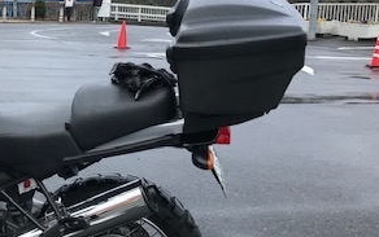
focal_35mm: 65
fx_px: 672
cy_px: 95
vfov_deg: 20.0
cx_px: -8
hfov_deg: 29.3
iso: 20
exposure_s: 1/1429
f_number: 1.8
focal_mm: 3.99
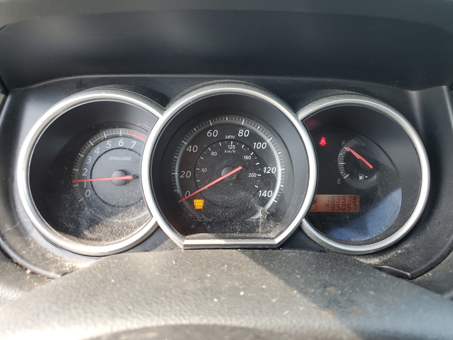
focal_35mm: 26
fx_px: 340
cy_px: 170
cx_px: 226
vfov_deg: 53.1
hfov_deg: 67.3
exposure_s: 1/120
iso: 65
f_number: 1.5
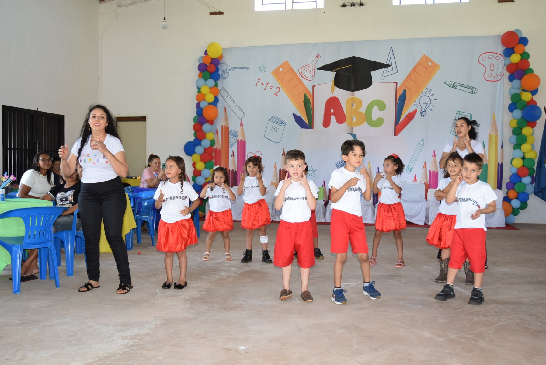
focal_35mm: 38
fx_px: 569
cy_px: 182
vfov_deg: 35.6
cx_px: 273
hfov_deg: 51.2
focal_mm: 25
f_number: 4.5
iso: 800
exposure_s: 1/80
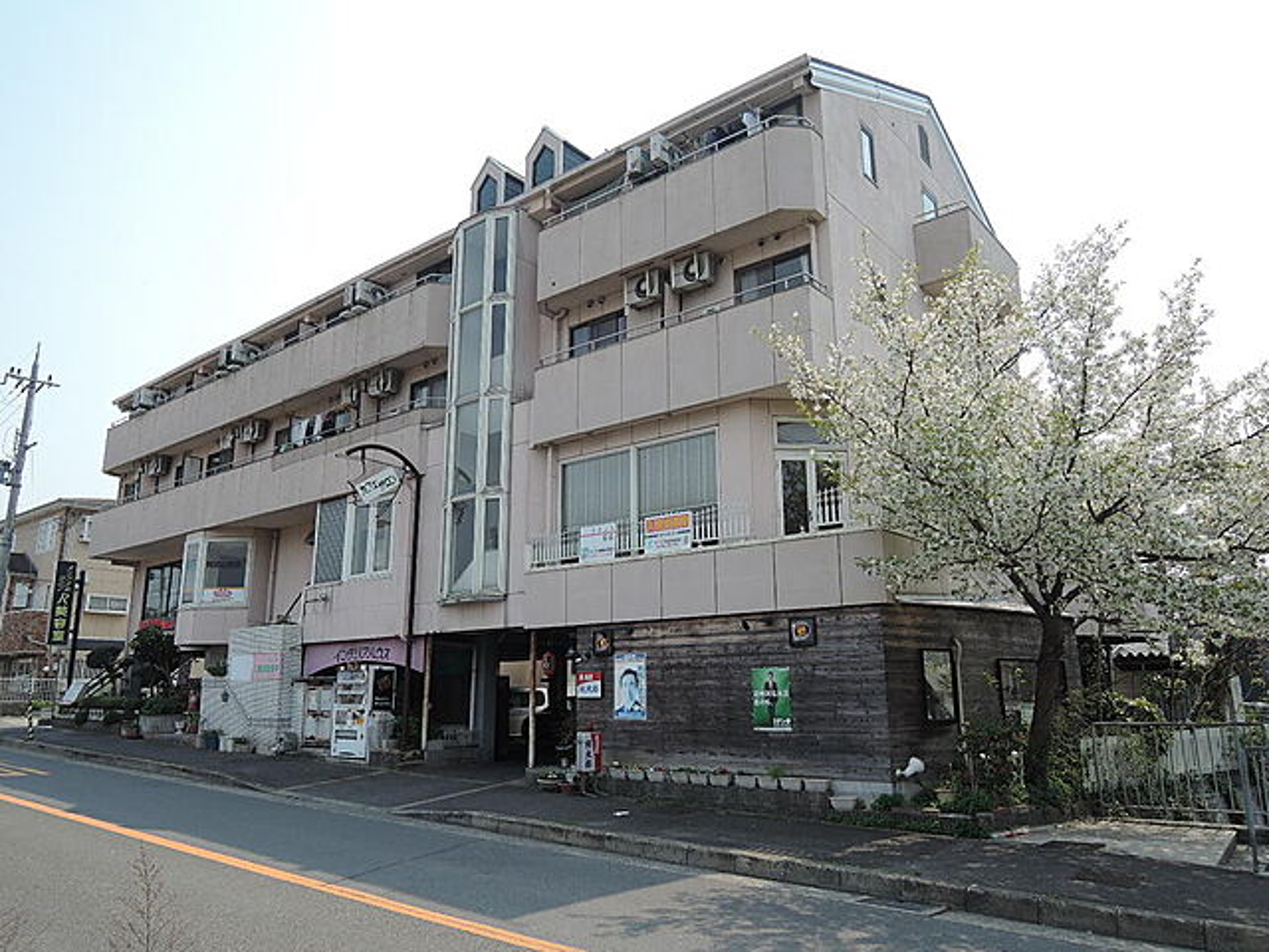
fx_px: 880
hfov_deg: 71.6
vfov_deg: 56.8
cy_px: 476
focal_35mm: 24
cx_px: 634
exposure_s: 1/800
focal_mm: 5.1
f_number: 2.8
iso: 80
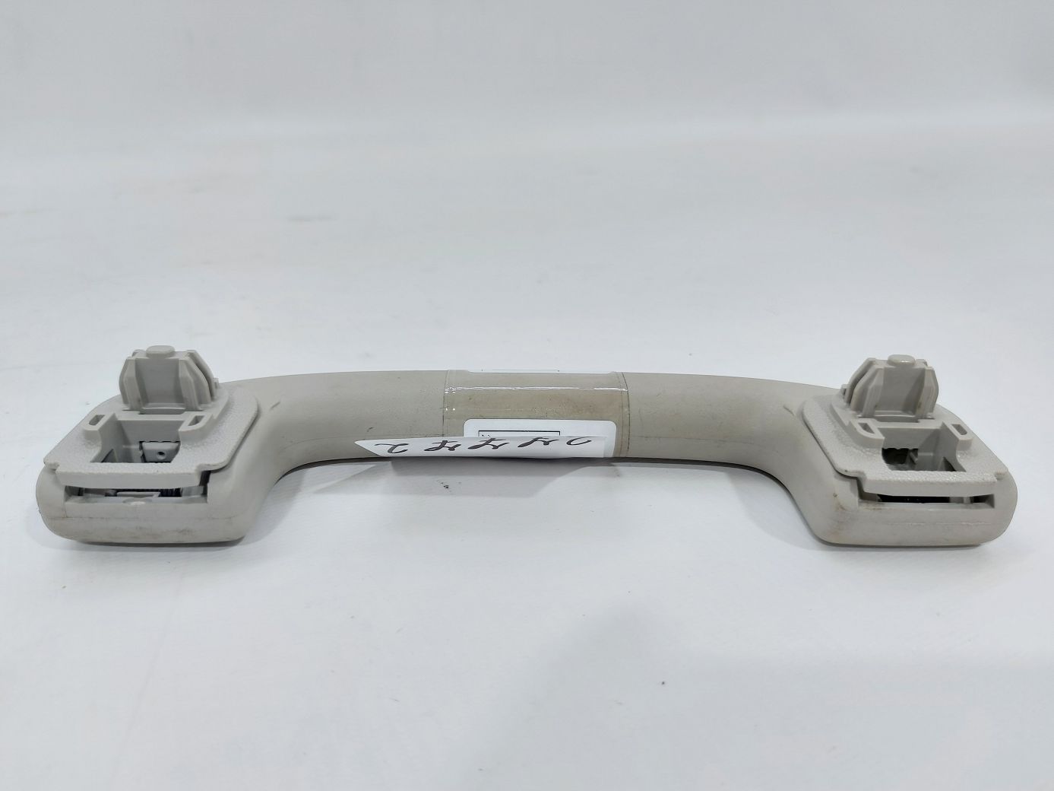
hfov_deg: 71.6
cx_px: 527
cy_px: 396
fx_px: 731
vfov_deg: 56.8
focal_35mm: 24
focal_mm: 5.23
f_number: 1.8
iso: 80
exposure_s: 1/50
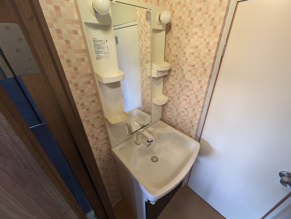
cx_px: 146
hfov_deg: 102.1
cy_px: 110
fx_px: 118
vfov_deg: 85.7
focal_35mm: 14
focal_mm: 1.83
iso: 390
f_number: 2.2
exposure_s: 1/60
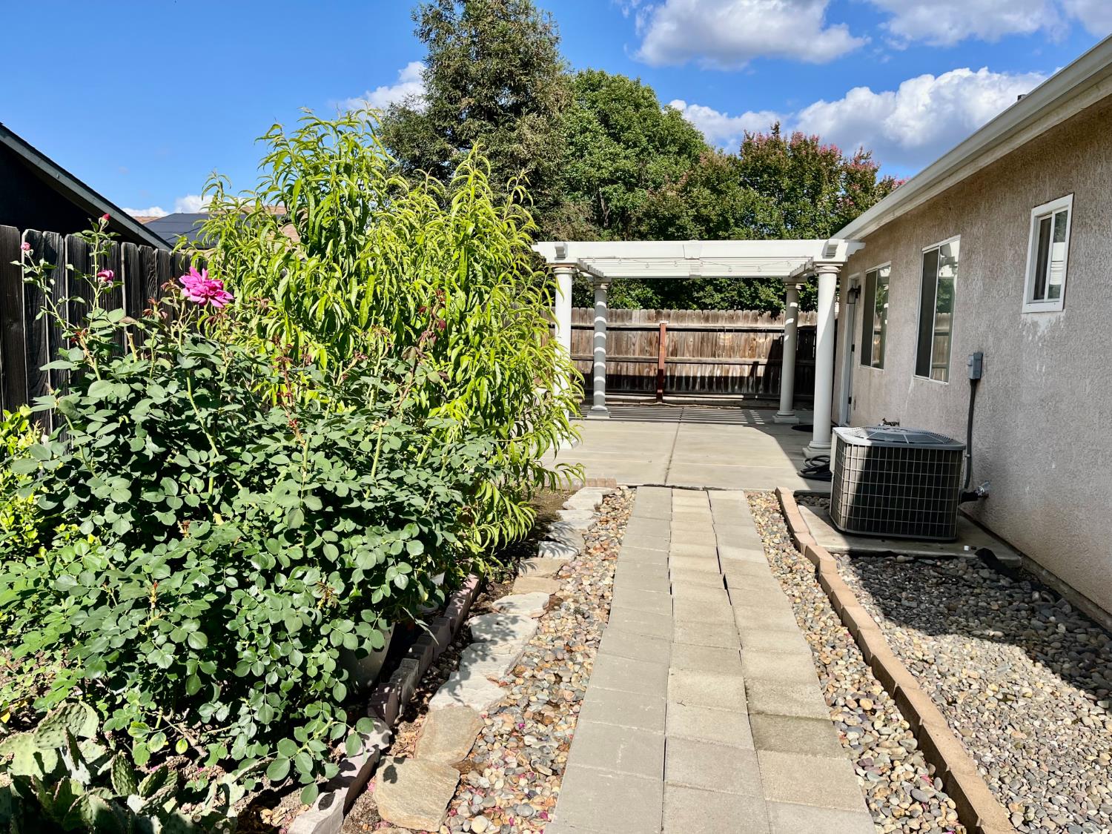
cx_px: 556
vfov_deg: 53.1
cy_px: 417
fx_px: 835
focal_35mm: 26
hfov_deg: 67.3
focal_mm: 5.1
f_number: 1.6
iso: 50
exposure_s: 1/3413
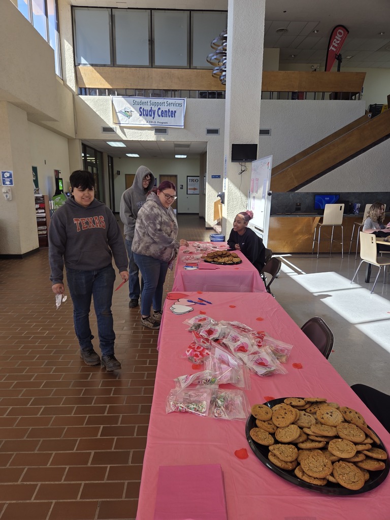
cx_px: 195
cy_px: 260
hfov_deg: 58.9
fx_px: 346
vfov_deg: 73.9
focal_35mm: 23
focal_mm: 5.4
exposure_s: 1/143
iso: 25
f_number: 1.8
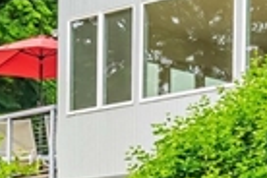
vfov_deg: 7.4
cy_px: 378
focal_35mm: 178
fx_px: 1320
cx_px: 72
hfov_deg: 11.5
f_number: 5.6
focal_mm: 24
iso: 800
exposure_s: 1/3200
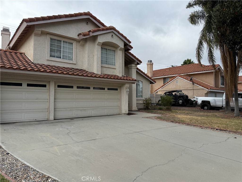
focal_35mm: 24
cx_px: 121
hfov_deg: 71.6
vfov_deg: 56.8
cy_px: 91
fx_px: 168
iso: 100
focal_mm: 6.76
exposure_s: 1/4673
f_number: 1.78
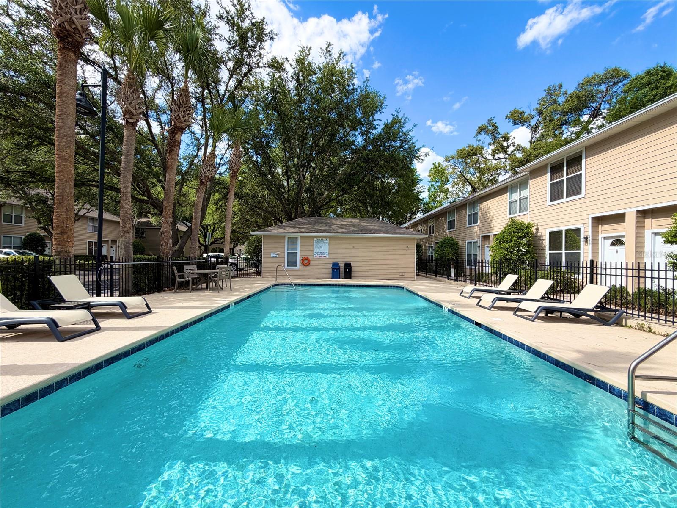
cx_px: 338
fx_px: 274
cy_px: 254
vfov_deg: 85.7
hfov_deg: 102.1
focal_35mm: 14
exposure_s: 1/770
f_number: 2.2
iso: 32
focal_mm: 2.22
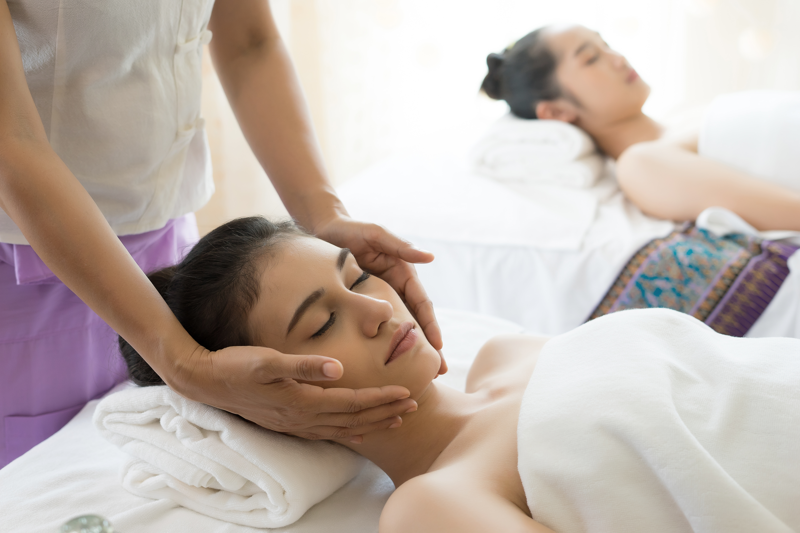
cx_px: 400
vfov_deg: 27.0
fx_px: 1111
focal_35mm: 50
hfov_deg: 39.6
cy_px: 266
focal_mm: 50
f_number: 3.5
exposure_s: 1/160
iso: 400
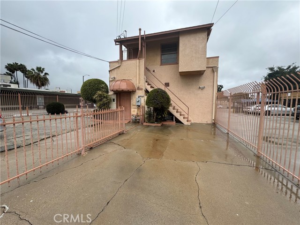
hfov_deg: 102.1
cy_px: 112
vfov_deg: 85.7
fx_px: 121
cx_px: 150
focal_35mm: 14
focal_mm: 2.22
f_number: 2.2
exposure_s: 1/508
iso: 50
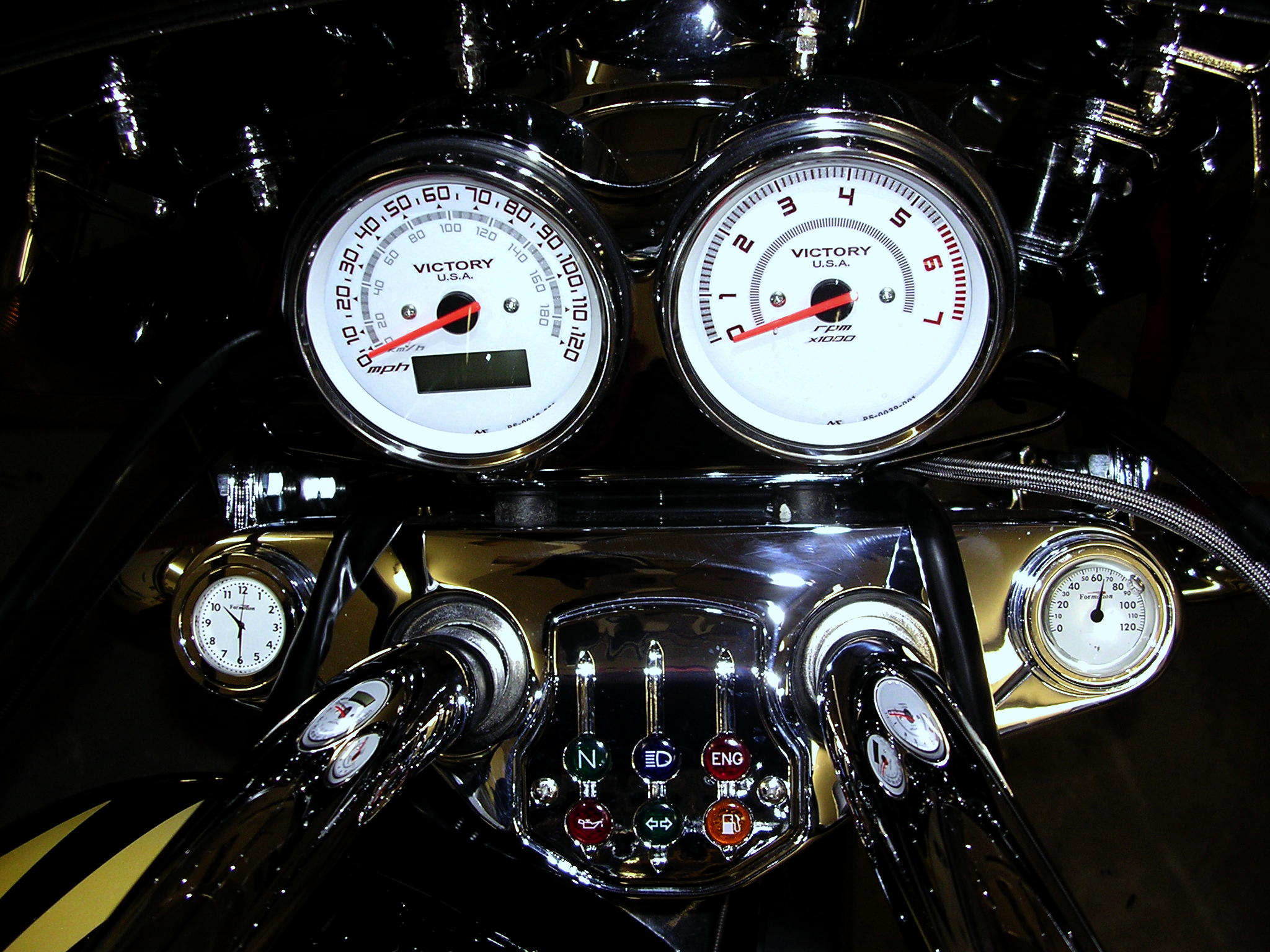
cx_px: 635
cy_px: 476
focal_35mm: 38
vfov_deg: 37.7
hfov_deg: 49.0
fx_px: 1394
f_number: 2.8
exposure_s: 1/60.1
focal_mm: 5.8
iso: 100
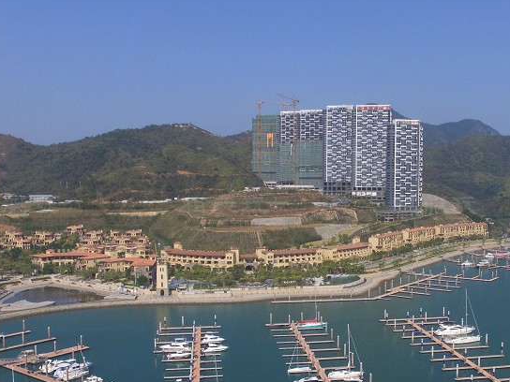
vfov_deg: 39.4
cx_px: 331
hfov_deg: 50.6
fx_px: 530
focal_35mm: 36
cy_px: 234
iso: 100
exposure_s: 1/2070
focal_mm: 3.61
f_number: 2.8
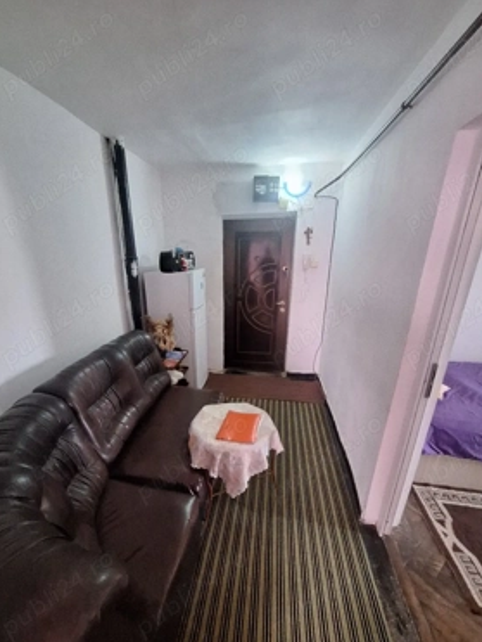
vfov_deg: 101.8
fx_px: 259
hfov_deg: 85.7
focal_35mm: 14
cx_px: 226
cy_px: 344
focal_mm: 1.74
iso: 500
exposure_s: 1/25
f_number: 2.2
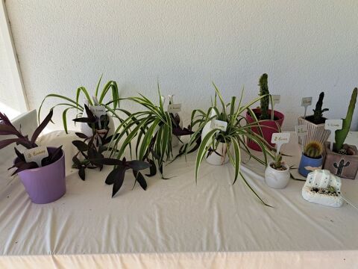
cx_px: 179
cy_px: 134
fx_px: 248
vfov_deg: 56.8
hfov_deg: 71.6
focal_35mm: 24
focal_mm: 5.23
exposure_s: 1/236
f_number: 1.8
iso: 50
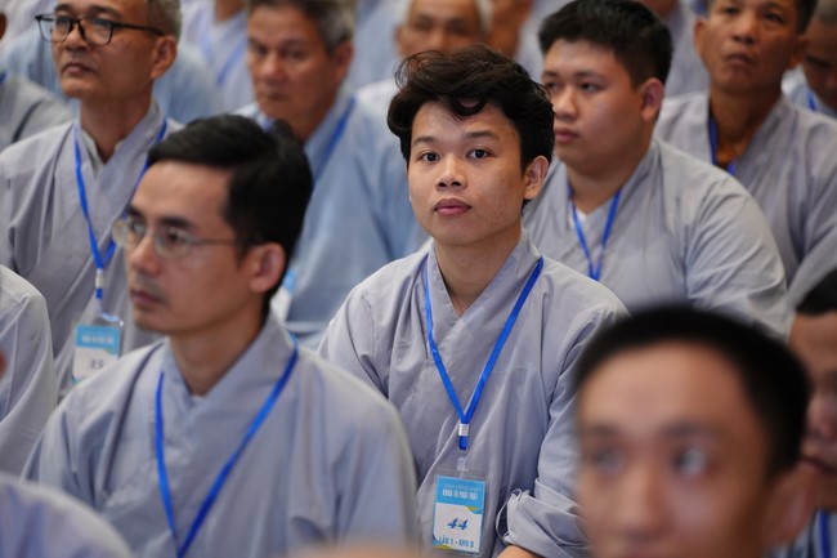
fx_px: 3486
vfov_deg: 9.1
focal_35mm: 150
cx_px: 418
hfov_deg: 13.7
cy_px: 279
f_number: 2.8
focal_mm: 150
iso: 2000
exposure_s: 1/100
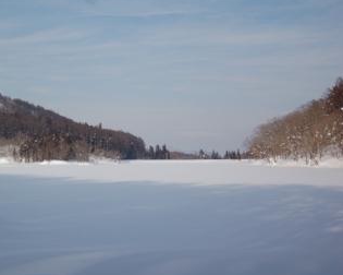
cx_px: 103
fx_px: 568
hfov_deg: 33.2
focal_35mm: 56
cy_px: 156
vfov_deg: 27.1
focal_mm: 28
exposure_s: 1/3200
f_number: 3.3
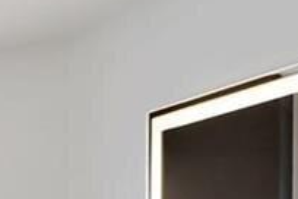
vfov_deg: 11.8
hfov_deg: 14.3
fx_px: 910
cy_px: 316
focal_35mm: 110
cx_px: -358
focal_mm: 14
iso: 100
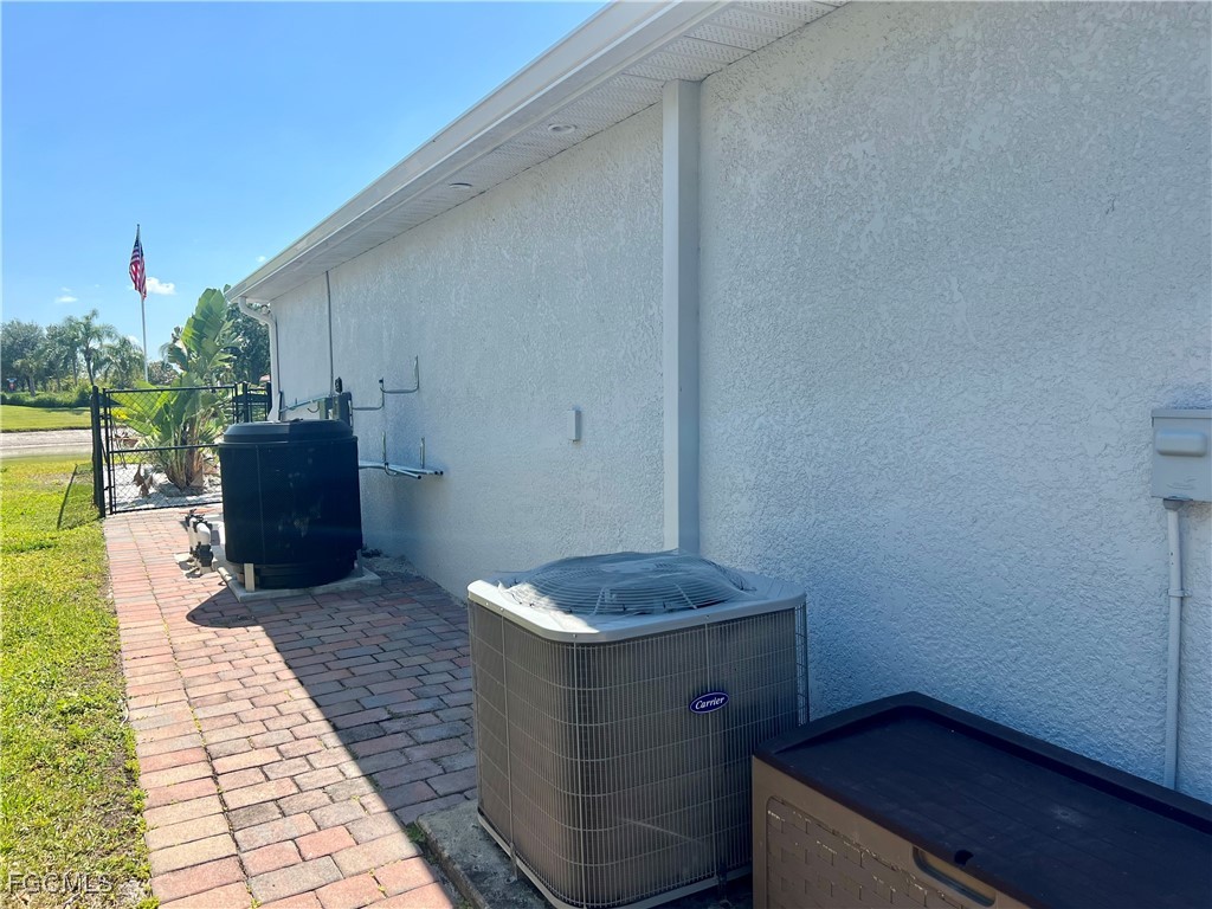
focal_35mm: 26
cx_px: 606
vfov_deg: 53.1
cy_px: 454
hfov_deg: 67.3
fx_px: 910
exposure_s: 1/2165
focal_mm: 5.7
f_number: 1.5
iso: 50
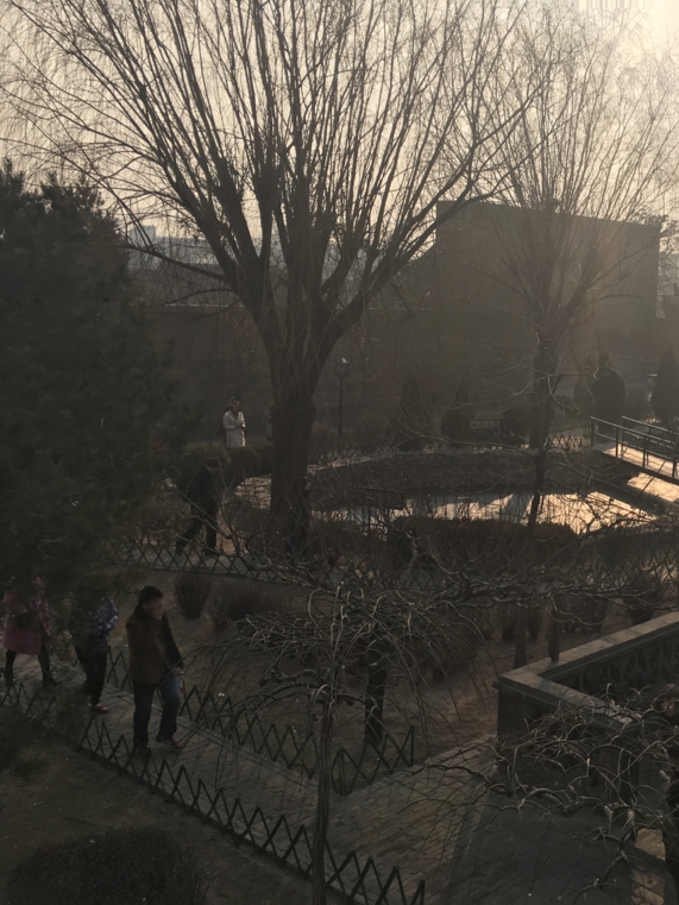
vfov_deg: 47.9
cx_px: 605
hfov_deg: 34.8
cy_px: 453
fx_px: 1020
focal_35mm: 39
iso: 25
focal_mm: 4.15
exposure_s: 1/1425
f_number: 2.2
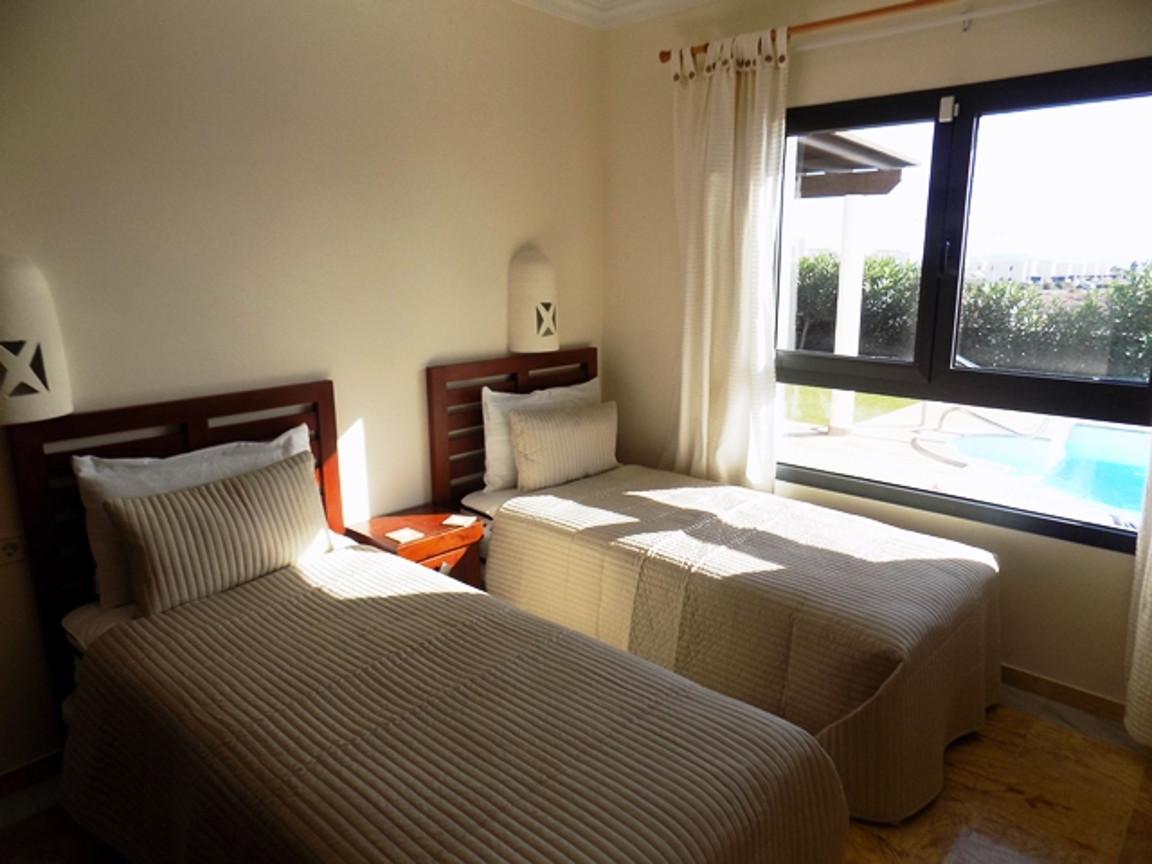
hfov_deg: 73.9
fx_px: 765
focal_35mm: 23
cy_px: 432
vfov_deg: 58.9
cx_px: 576
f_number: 3.1
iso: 80
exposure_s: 1/320
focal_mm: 4
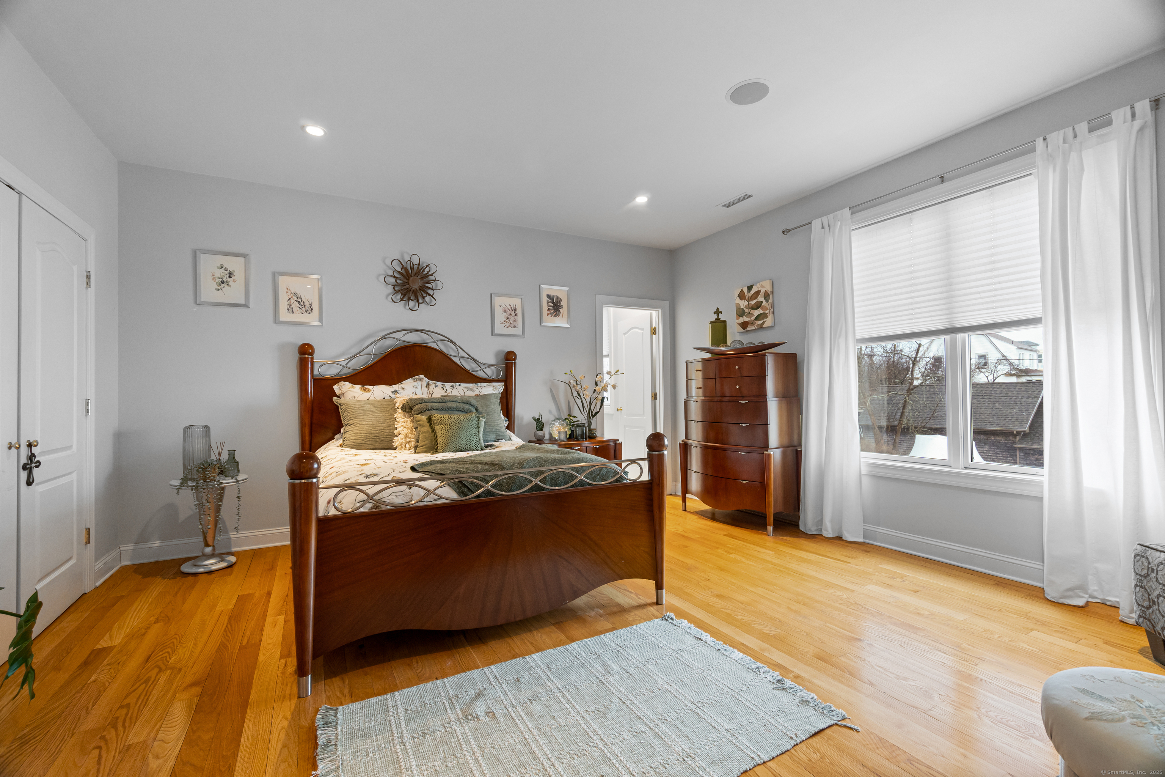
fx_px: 485
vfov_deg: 77.3
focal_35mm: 15
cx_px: 582
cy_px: 388
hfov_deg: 100.4
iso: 400
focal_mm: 10
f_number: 7.1
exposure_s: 1
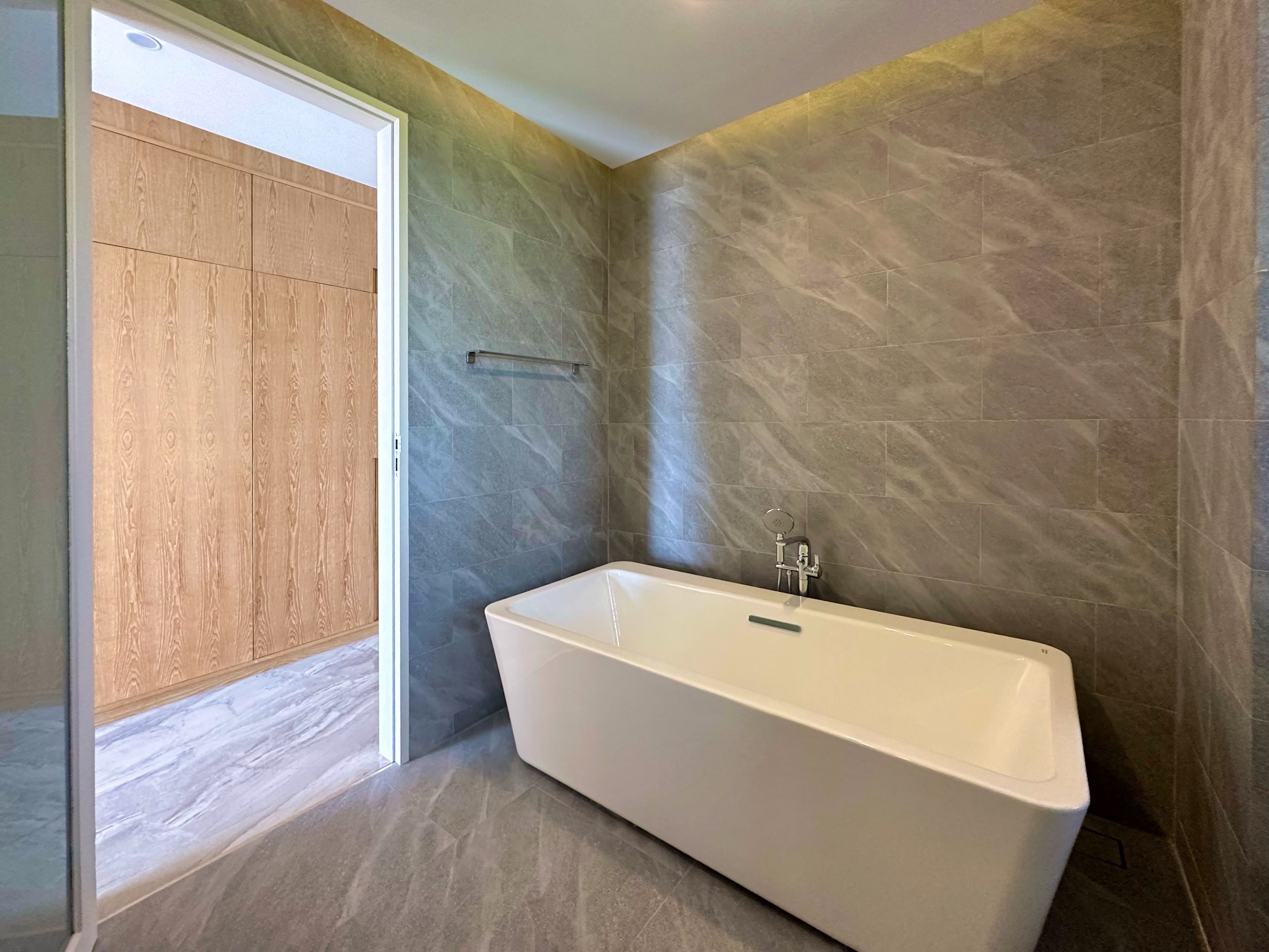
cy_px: 476
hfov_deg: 102.1
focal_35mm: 14
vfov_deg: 85.7
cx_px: 634
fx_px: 513
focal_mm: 2.22
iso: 320
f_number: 2.2
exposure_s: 1/100
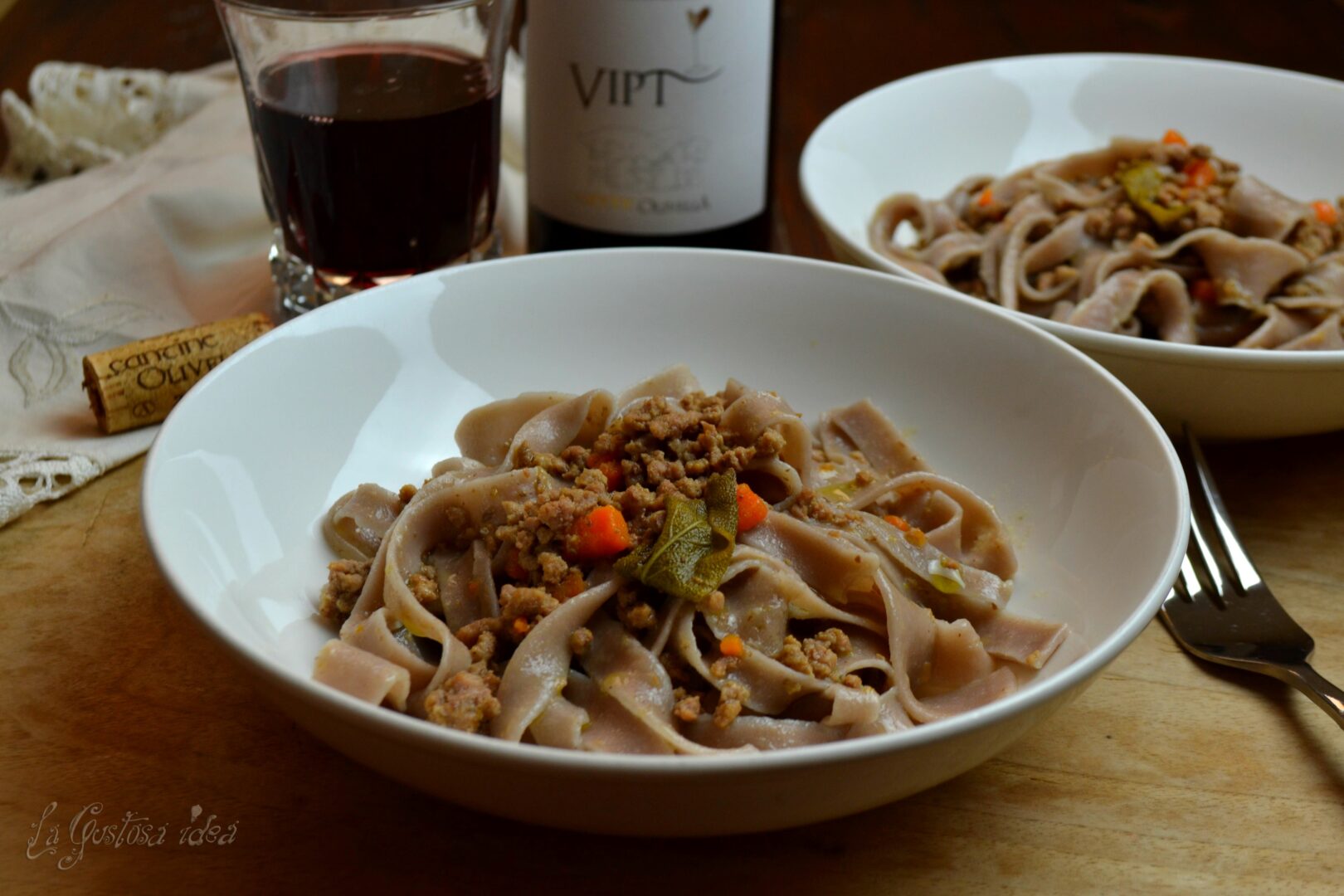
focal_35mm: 54
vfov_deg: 25.1
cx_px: 672
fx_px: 2016
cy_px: 448
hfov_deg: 36.9
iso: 400
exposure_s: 1/60
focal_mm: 36
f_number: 7.1
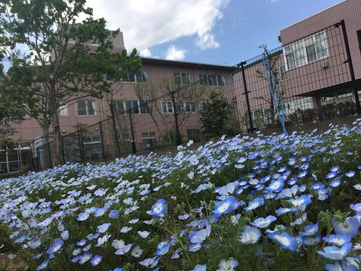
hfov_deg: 61.7
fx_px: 302
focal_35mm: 29
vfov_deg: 48.2
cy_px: 136
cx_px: 180
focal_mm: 4.15
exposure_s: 1/974
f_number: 2.2
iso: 25
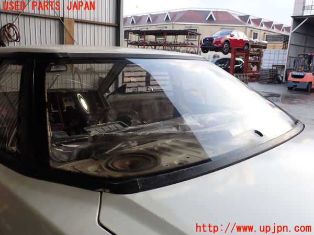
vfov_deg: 46.8
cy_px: 118
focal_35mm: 30
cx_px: 157
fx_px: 272
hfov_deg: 60.0
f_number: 3.2
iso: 100
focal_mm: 5.4
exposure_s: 1/80
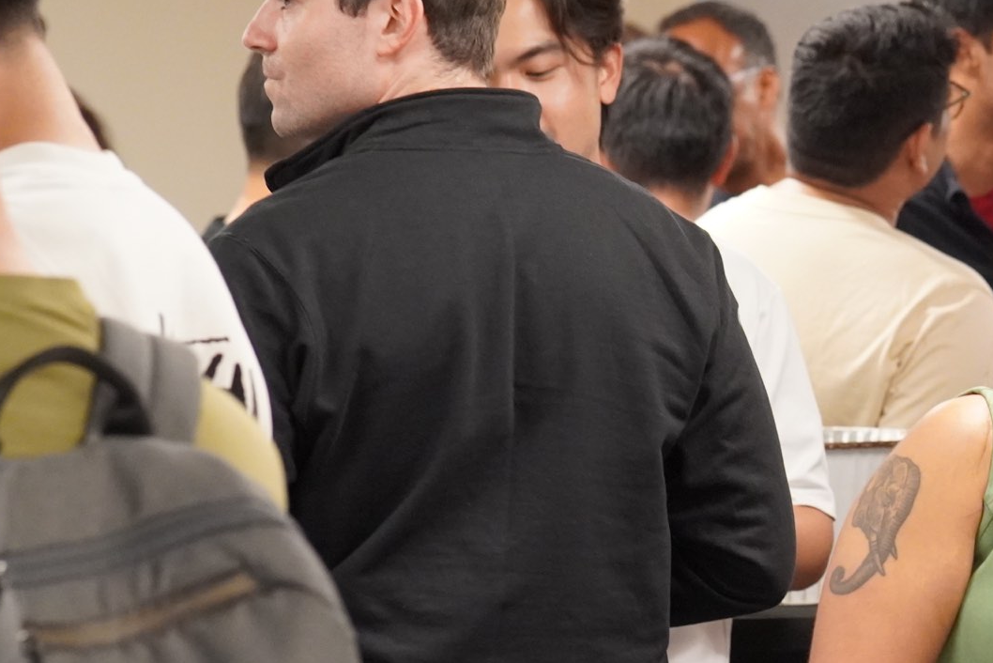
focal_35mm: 255
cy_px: 507
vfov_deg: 5.4
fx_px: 7039
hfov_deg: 8.0
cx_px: 1086
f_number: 4
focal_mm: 75
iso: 2500
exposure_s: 1/160
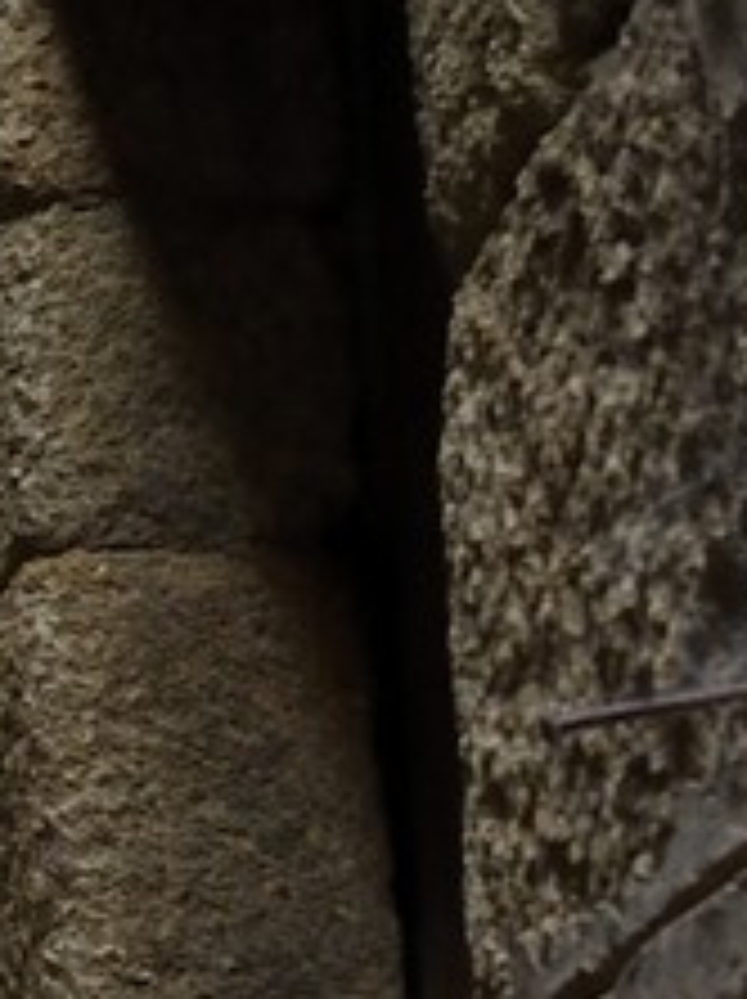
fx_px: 7005
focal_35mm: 243
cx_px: -1472
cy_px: 1188
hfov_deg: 5.7
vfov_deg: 8.1
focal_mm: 35
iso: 400
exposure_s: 1/80
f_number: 5.6
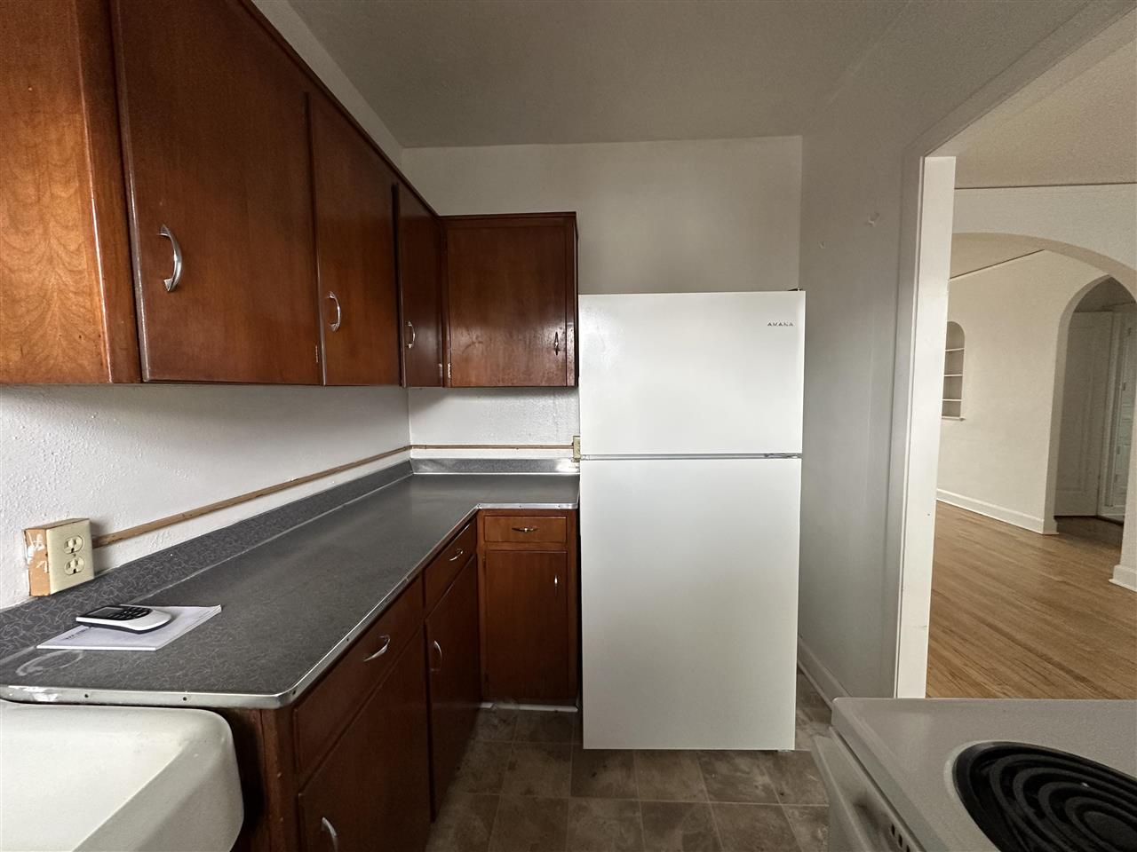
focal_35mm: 14
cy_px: 426
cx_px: 568
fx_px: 460
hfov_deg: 102.1
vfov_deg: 85.7
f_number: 2.2
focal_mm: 2.22
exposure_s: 1/70
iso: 320
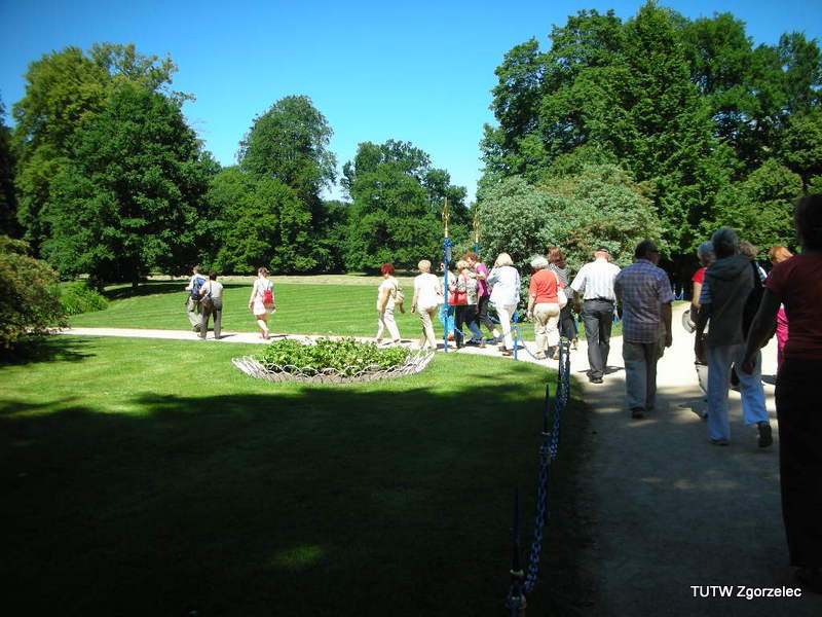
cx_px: 411
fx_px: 831
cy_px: 308
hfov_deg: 52.6
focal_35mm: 35
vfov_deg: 40.7
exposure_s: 1/450
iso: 50
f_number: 3
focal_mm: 5.8
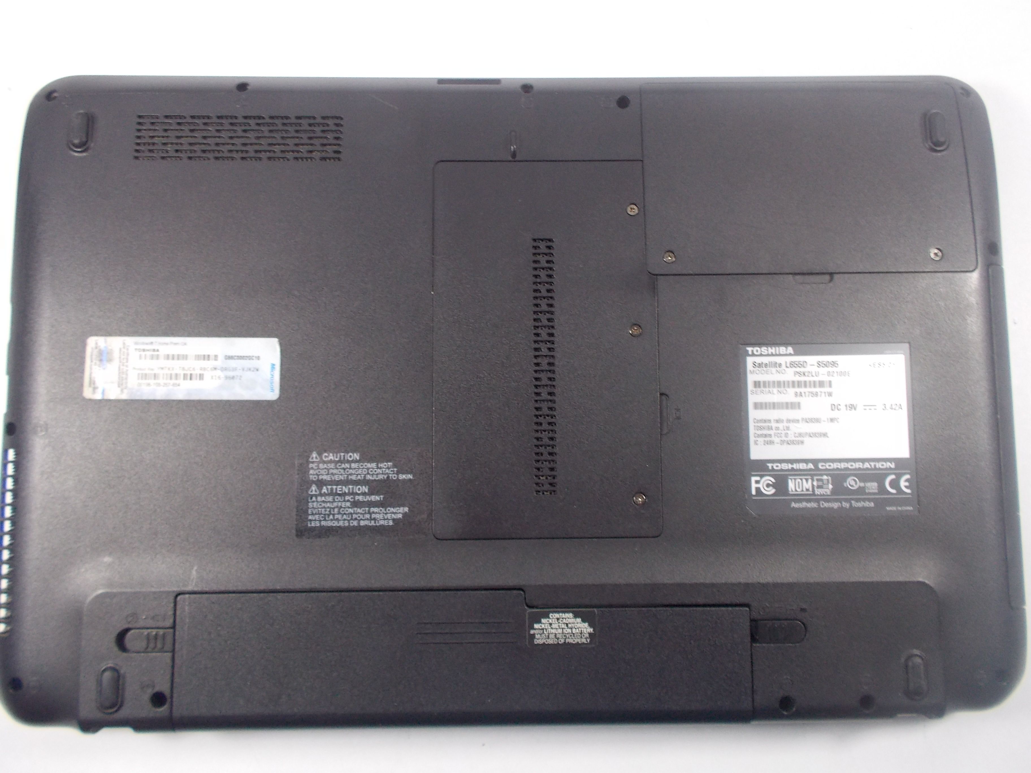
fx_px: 864
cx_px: 516
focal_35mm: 29
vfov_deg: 48.2
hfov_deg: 61.7
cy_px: 386
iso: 160
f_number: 3.3
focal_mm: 4.1
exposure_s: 1/25
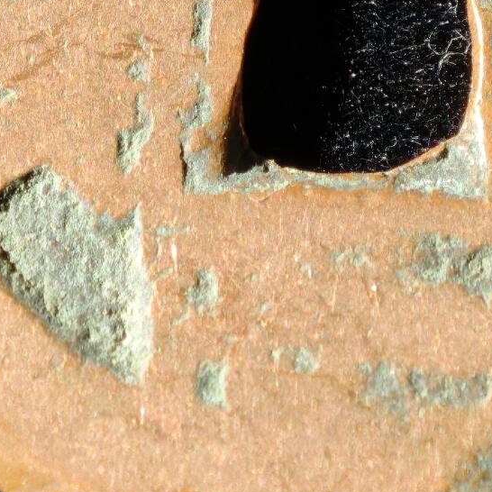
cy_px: 25
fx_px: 5290
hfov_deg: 5.3
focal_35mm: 329
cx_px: 312
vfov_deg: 5.3
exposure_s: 1/106
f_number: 2
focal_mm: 9
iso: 400
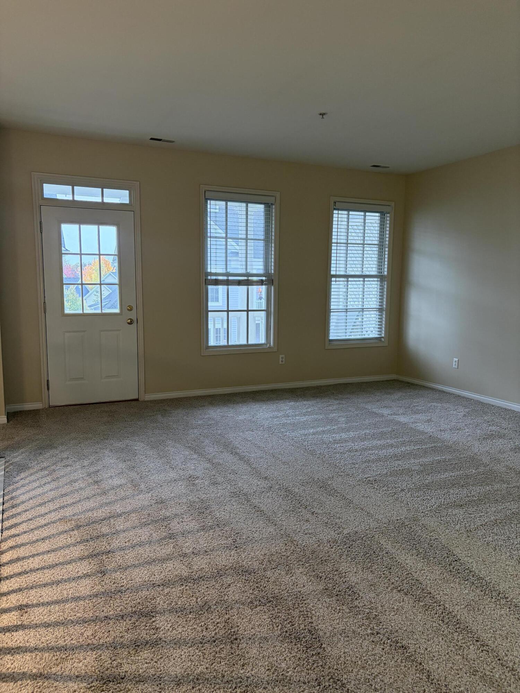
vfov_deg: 67.3
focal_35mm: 26
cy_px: 346
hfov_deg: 53.1
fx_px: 521
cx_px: 260
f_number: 1.6
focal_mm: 5.96
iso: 250
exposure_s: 1/60
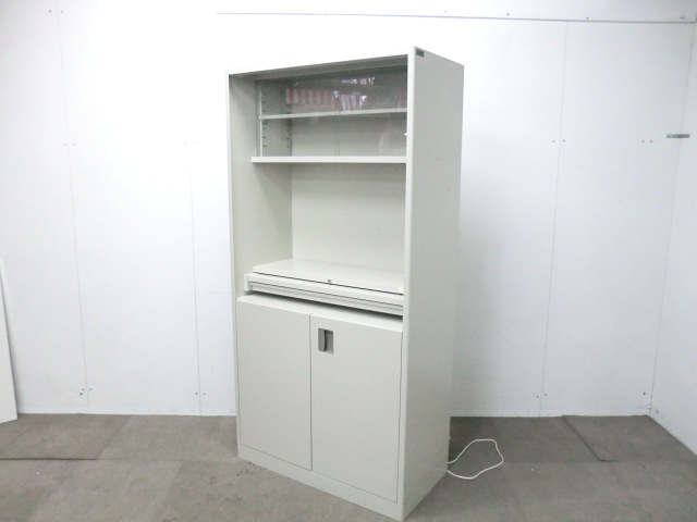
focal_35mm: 27
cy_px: 261
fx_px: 544
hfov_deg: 65.3
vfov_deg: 51.4
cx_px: 348
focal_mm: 4.9
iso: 640
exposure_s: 1/60
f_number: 3.2
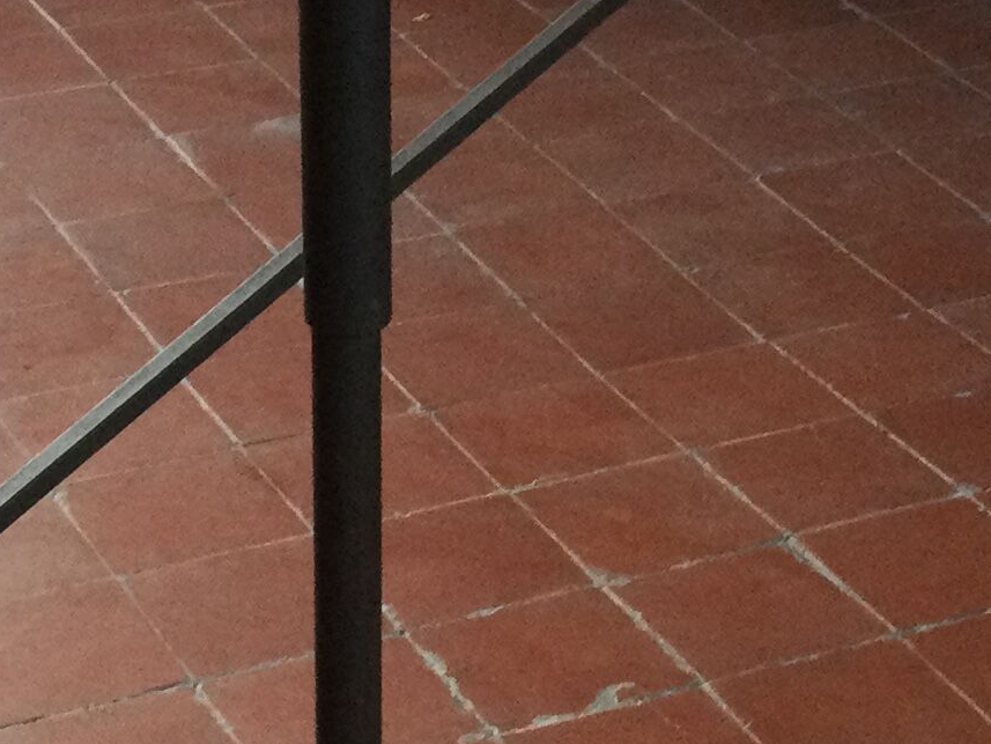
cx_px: 634
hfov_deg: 16.7
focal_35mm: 118
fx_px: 3379
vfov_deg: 12.5
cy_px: 168
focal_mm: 3.3
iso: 160
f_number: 2.4
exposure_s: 1/33
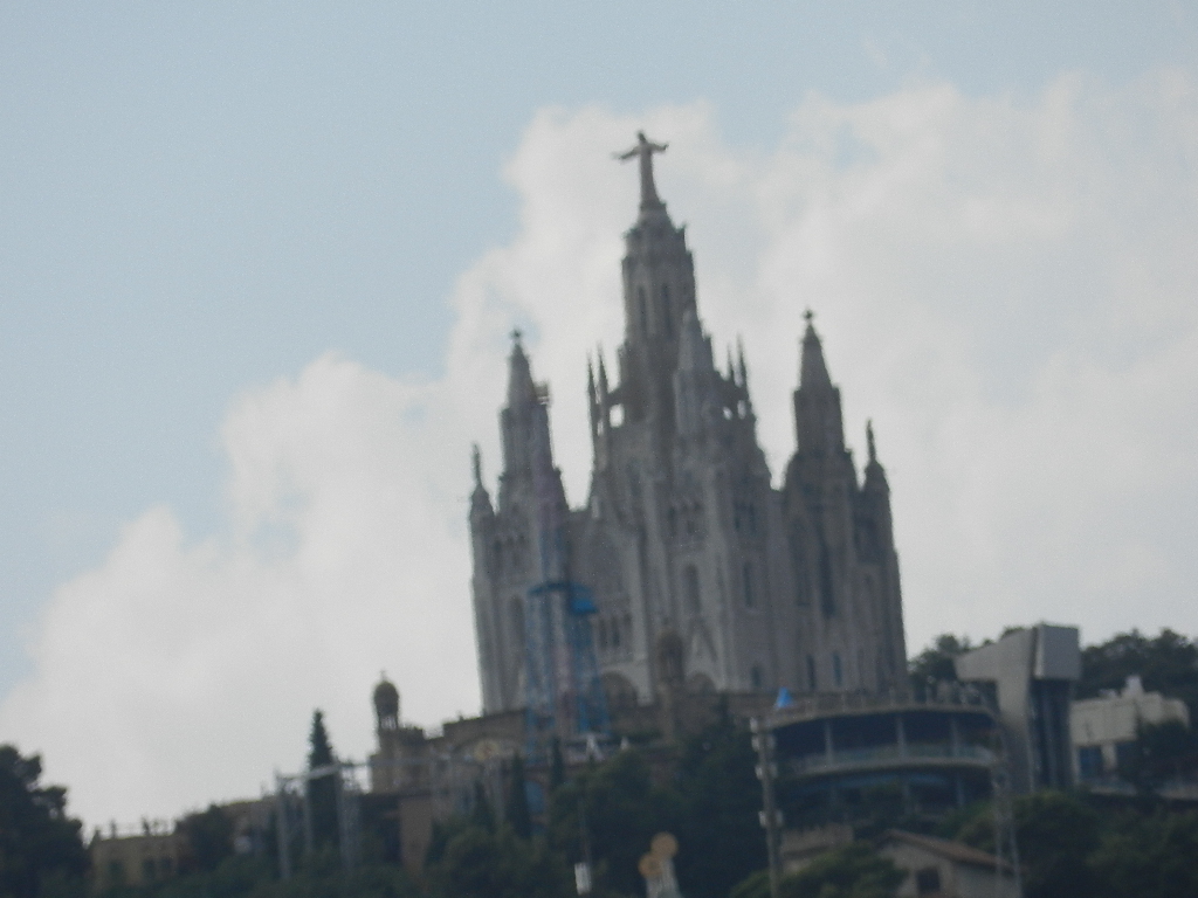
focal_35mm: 810
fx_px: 28033
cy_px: 449
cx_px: 599
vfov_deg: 1.8
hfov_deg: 2.4
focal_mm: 144
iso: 160
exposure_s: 1/800
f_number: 6.3
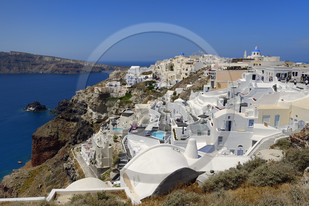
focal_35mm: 29
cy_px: 103
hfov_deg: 63.7
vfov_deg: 44.9
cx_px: 154
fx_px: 249
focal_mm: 29
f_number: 13
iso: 100
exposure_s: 1/200
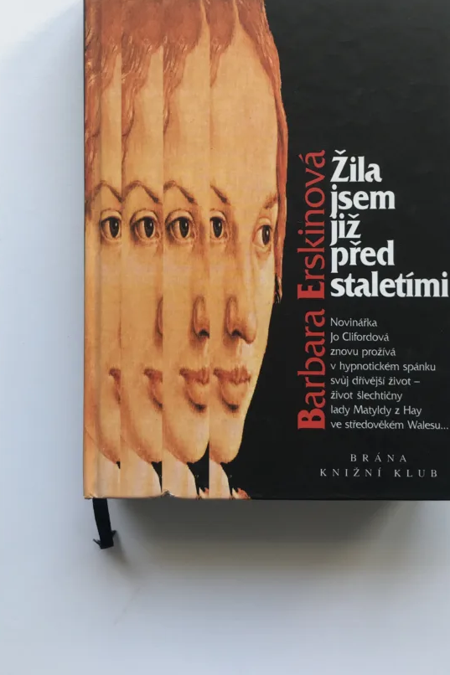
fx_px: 694
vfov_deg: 51.4
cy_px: 254
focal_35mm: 37
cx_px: 246
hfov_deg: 35.9
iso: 32
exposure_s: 1/50
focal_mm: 3.99
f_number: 1.8
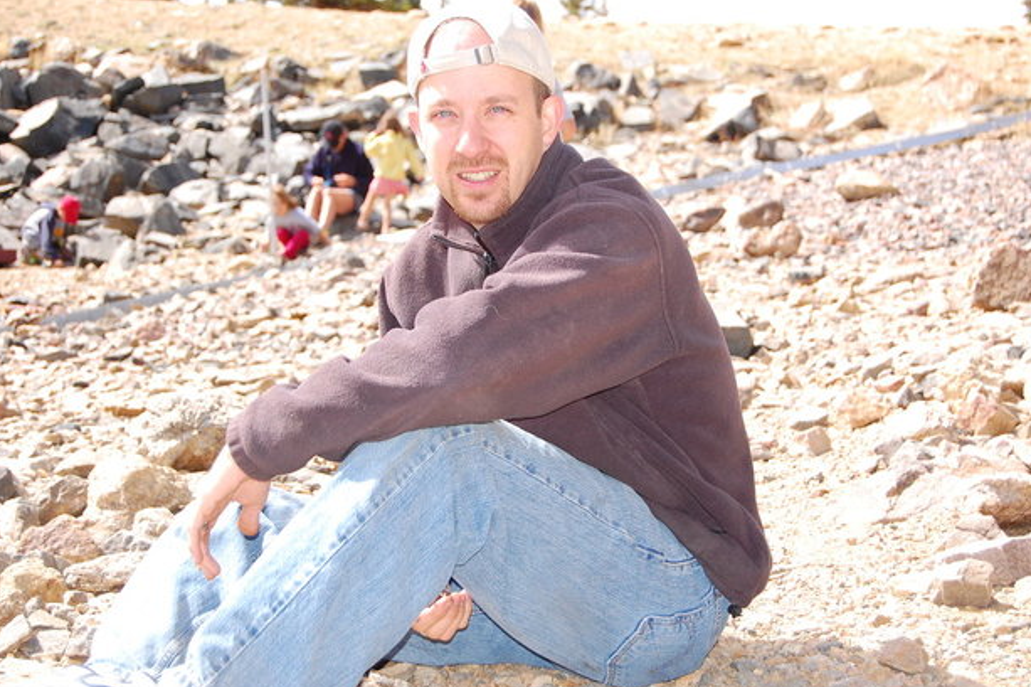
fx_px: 2061
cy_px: 342
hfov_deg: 28.1
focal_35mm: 72
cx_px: 500
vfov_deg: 18.9
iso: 400
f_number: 5.3
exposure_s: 1/500
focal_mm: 46
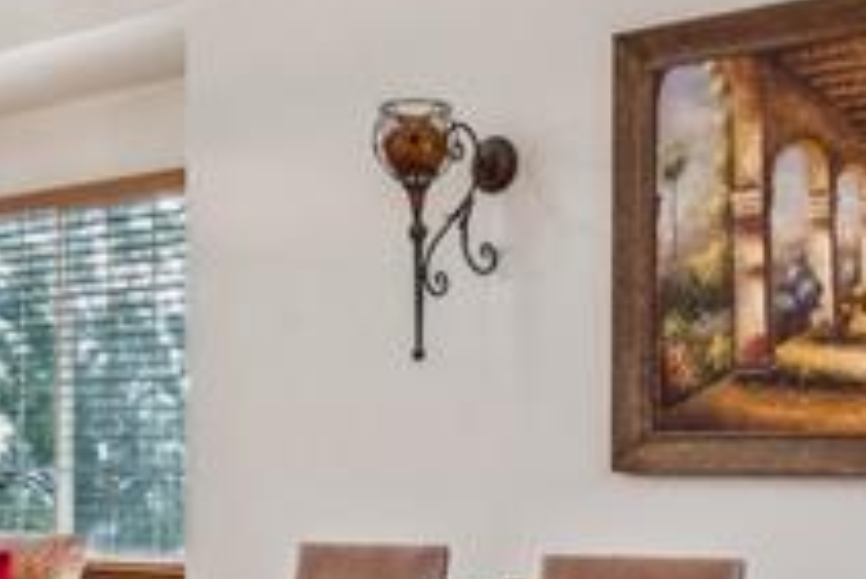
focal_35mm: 68
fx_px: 1637
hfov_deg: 29.6
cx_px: 447
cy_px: 489
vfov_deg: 19.8
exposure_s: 3
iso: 125
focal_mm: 14
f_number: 13
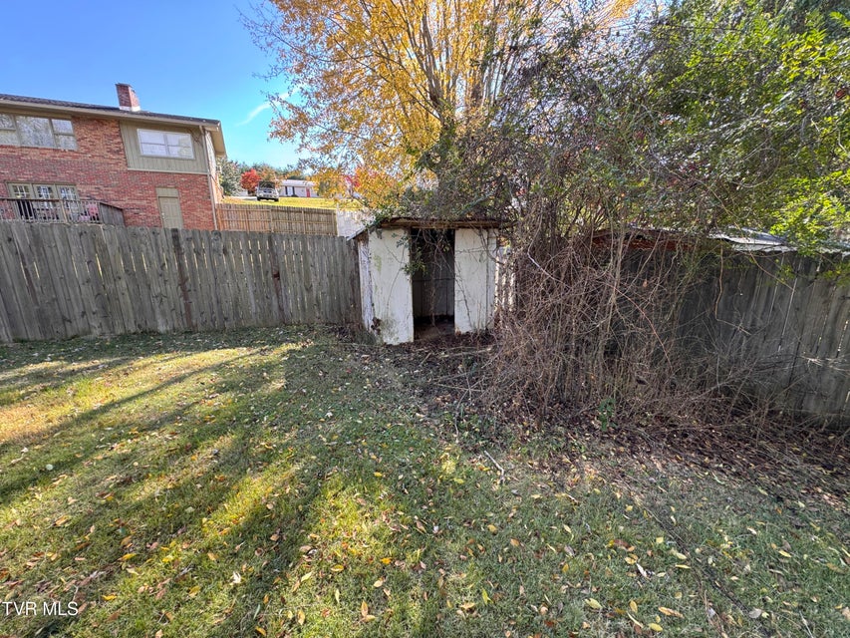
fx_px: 344
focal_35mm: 14
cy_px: 319
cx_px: 425
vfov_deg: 85.7
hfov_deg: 102.1
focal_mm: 2.22
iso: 40
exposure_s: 1/99
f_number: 2.2
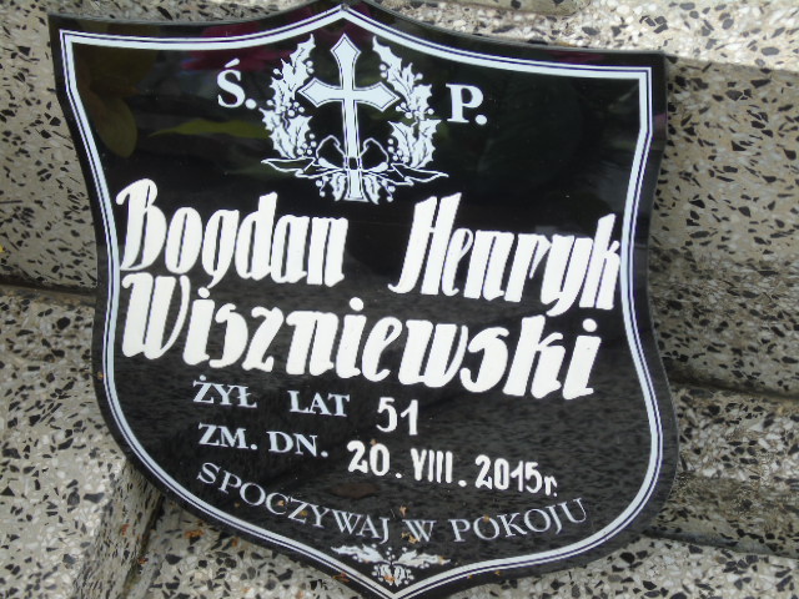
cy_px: 300
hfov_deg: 15.9
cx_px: 400
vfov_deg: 12.0
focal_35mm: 124
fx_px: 2862
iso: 80
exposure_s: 1/80
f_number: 4.6
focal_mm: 22
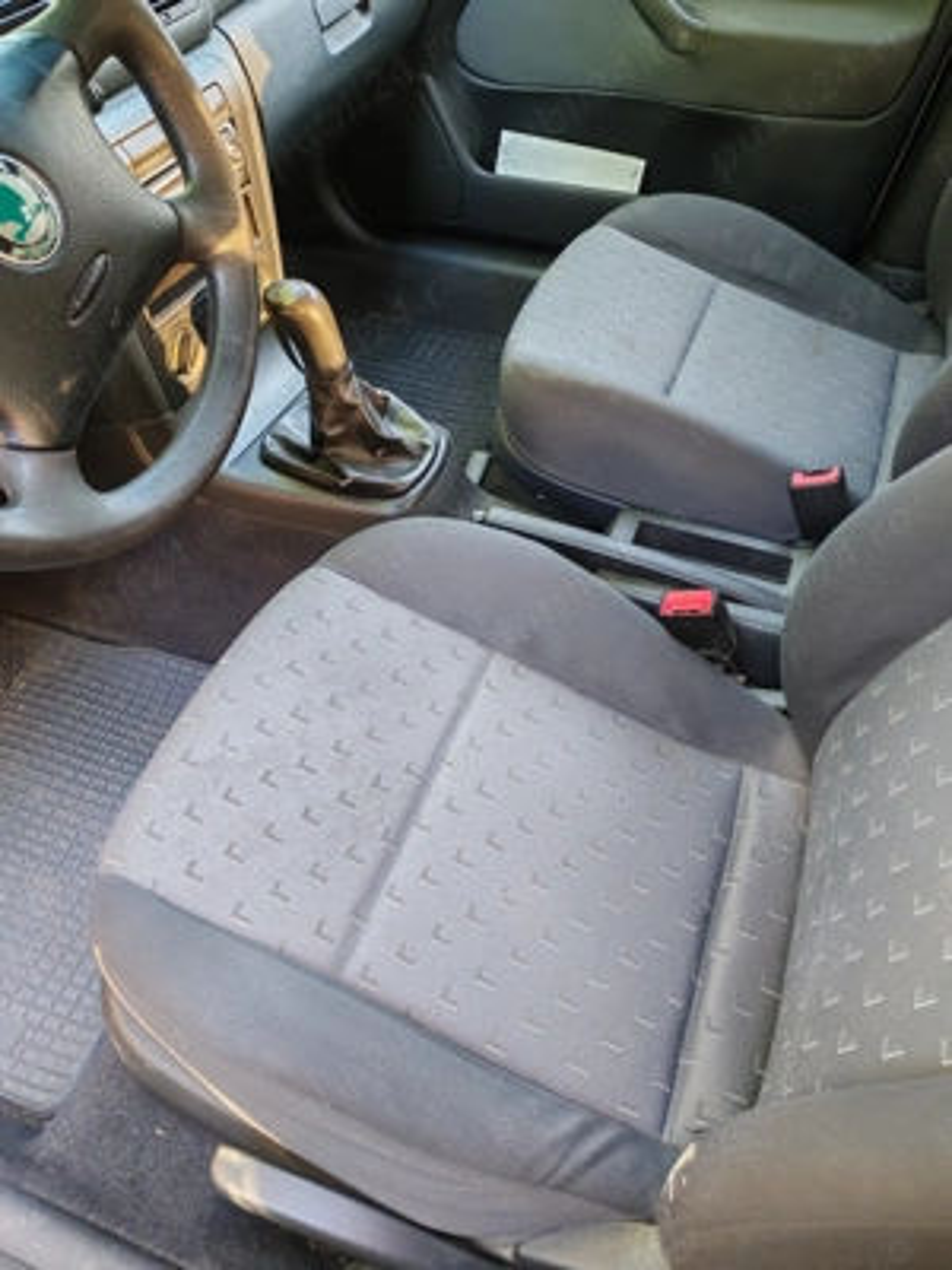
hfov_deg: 51.4
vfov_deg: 65.3
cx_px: 476
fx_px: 990
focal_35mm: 27
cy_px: 635
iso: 320
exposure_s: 1/33
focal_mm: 5.52
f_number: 1.95
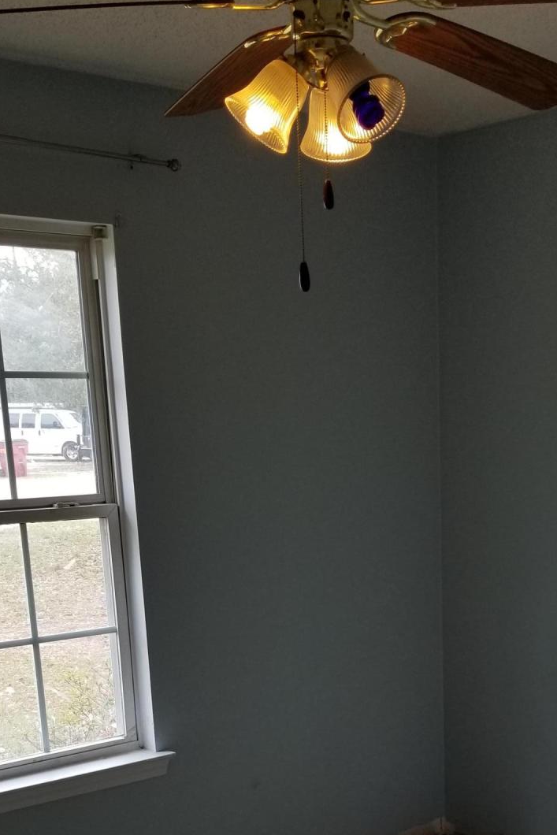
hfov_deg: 26.2
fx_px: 1183
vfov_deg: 36.9
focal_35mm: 51
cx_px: 410
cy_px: 722
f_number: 1.7
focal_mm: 4.25
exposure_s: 1/158
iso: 50
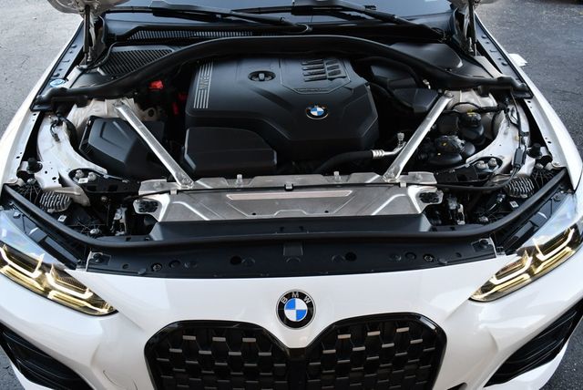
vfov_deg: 36.9
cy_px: 195
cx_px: 292
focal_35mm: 36
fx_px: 584
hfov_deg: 53.1
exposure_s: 1/250
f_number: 4.5
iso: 400
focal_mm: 18
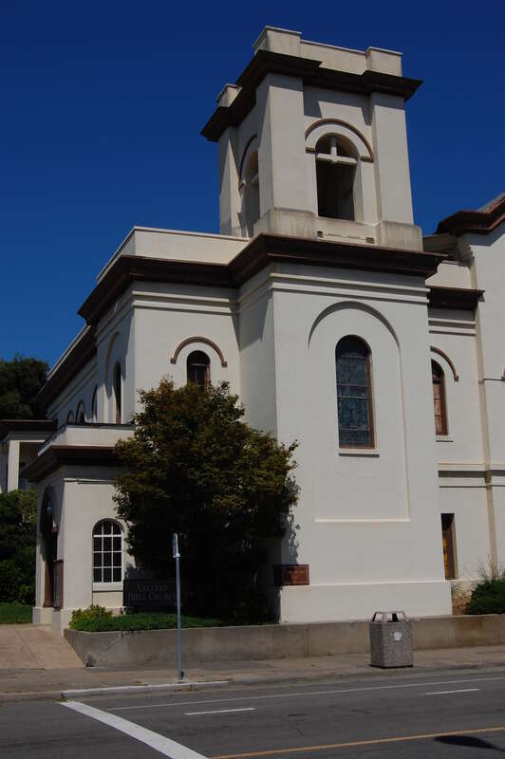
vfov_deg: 43.6
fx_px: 948
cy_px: 380
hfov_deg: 29.8
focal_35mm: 45
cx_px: 252
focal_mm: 30
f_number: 16
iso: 200
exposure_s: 1/320
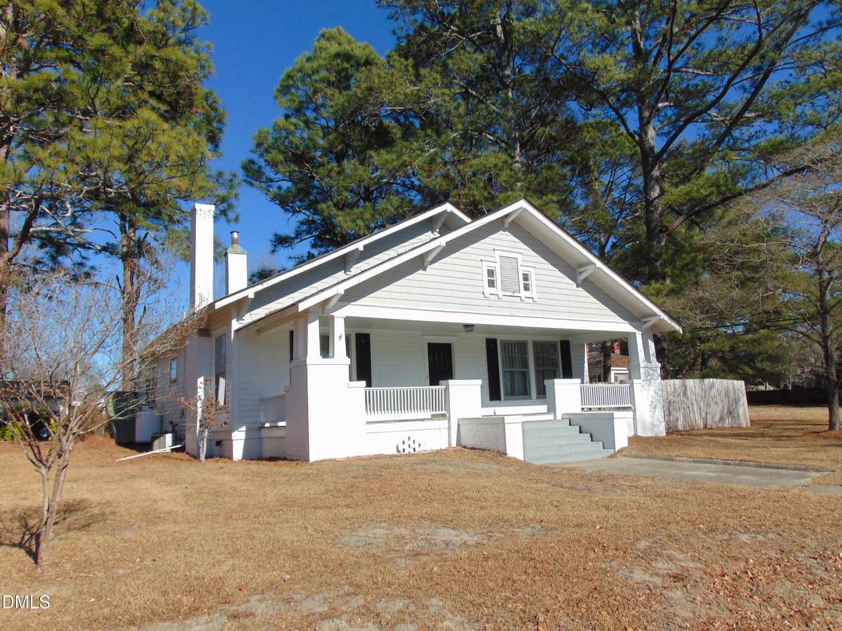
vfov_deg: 54.9
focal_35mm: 25
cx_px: 421
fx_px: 608
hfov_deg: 69.4
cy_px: 316
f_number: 7.7
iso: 80
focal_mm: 4.5
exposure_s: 1/320
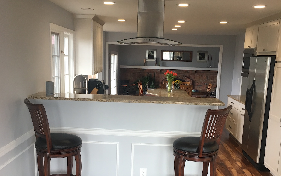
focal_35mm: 42
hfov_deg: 47.2
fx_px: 322
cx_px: 139
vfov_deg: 30.1
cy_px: 127
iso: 32
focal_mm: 4.15
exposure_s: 1/40
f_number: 2.2
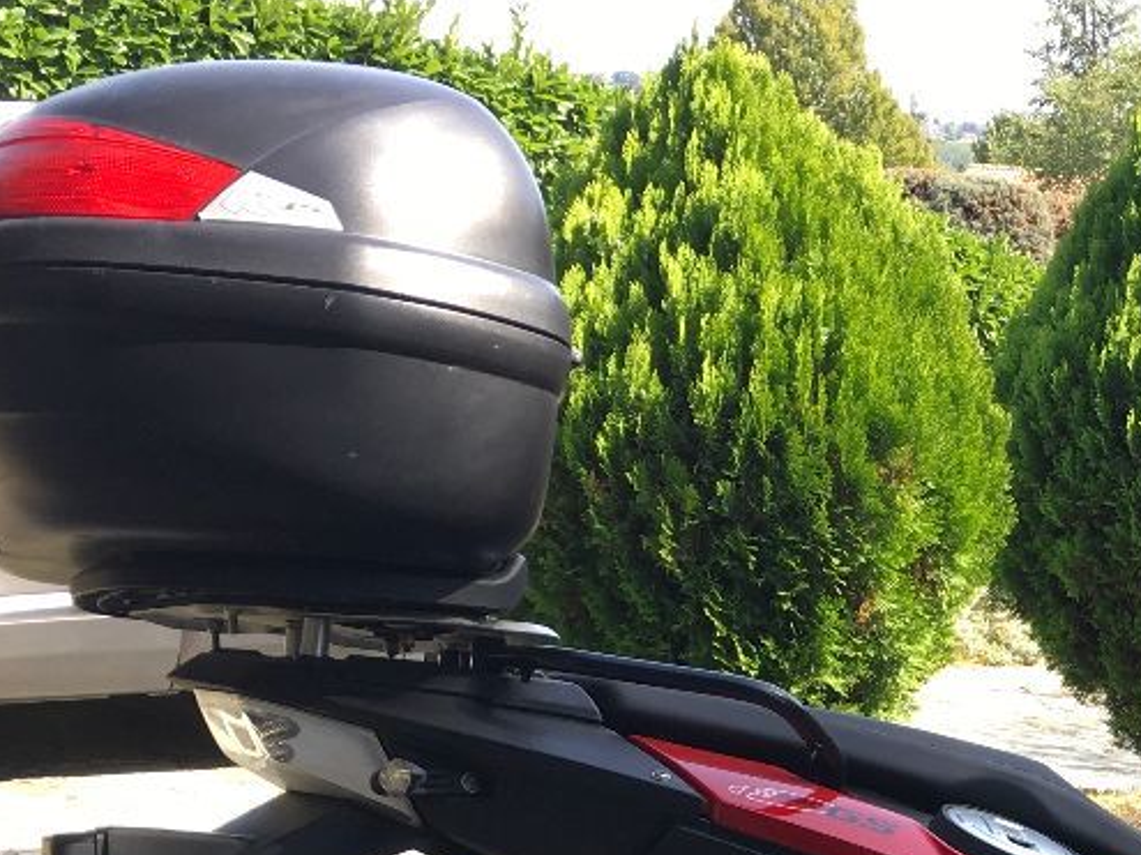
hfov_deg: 24.2
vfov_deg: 18.7
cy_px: 993
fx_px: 2472
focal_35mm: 75
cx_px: 1282
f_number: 2.2
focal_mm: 4.15
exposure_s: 1/228
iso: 25
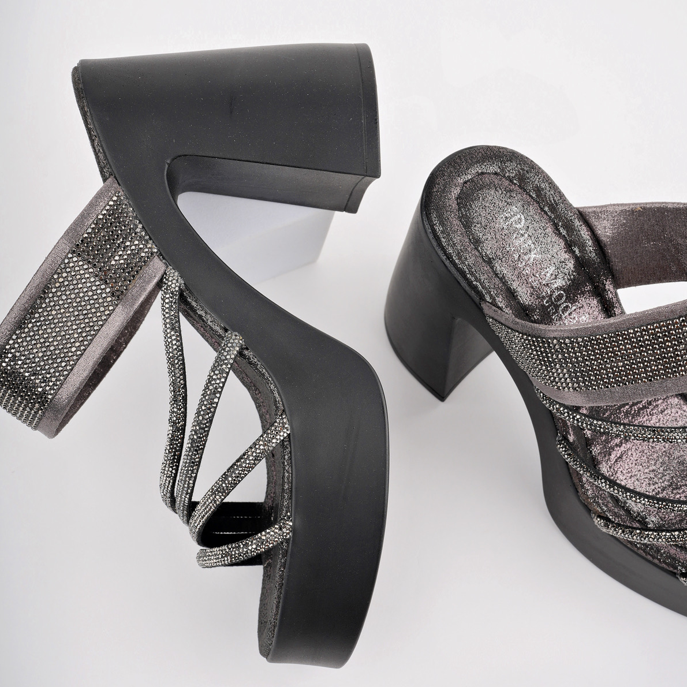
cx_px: 346
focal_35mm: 45
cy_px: 303
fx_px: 1010
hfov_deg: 37.6
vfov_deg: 37.5
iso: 125
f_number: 13
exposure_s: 1/200
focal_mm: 35
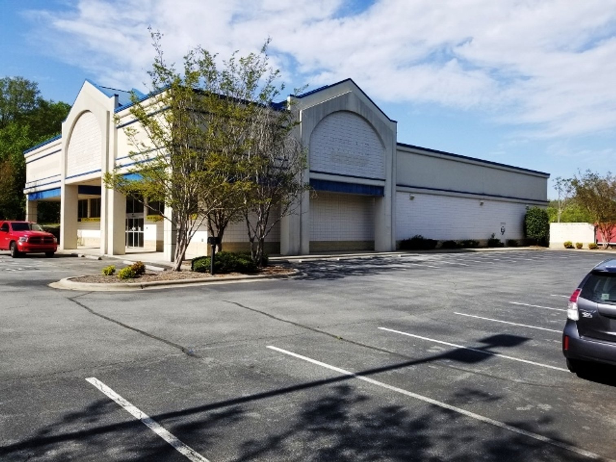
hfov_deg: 67.3
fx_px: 463
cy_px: 231
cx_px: 308
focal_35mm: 26
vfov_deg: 53.1
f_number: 1.7
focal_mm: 4.25
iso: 50
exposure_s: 1/2304
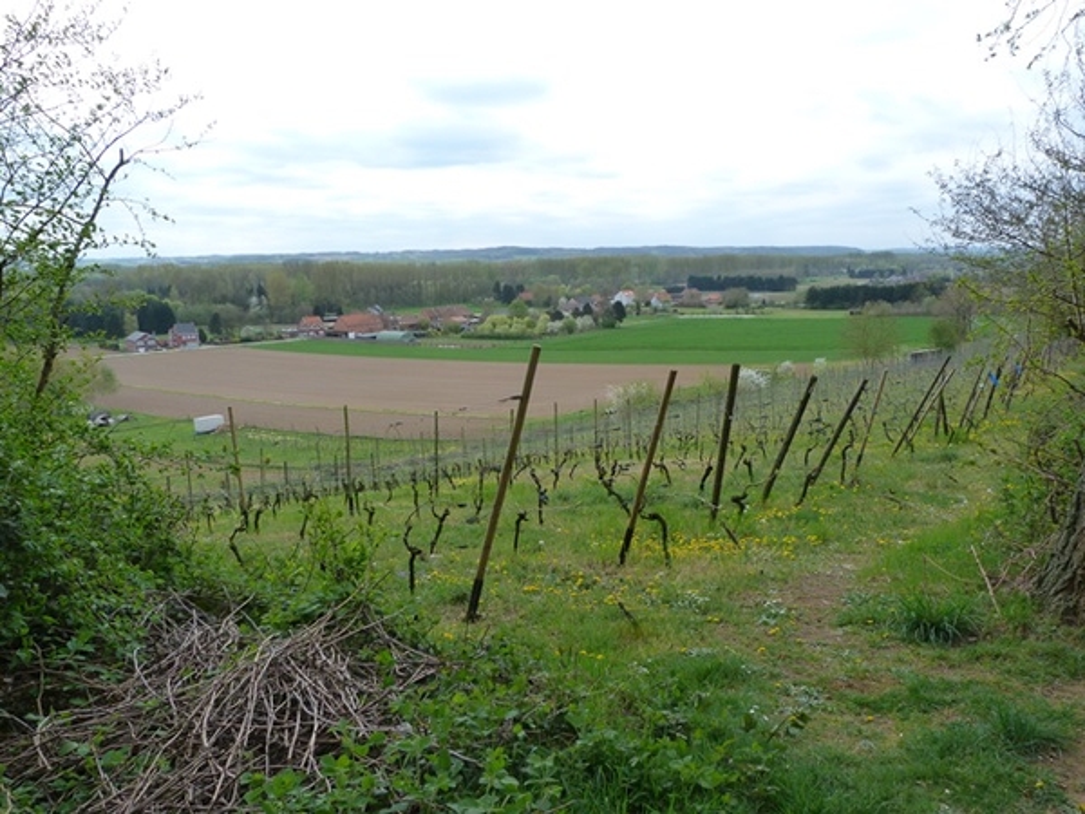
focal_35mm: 25
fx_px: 784
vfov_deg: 54.9
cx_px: 542
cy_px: 407
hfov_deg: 69.4
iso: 125
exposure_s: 1/250
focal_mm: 4.5
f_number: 5
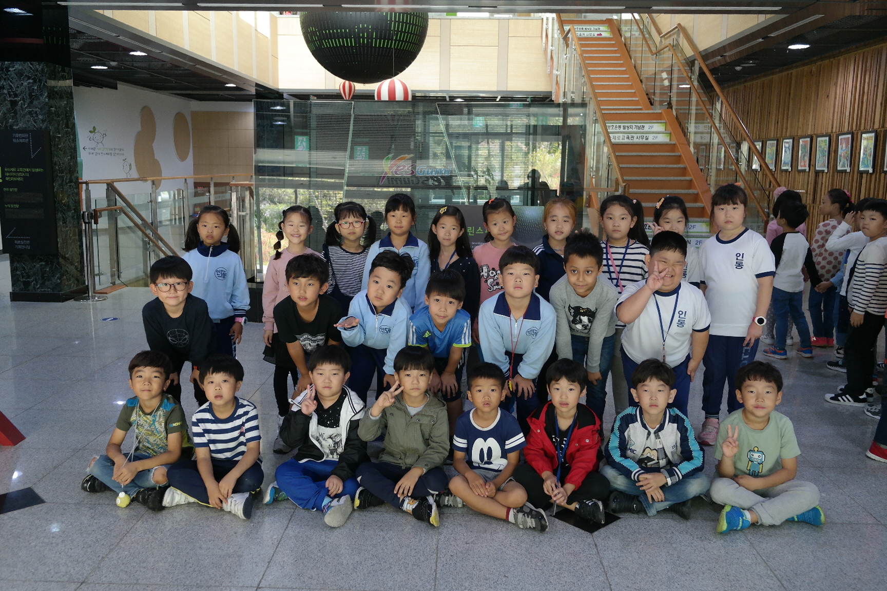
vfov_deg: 43.6
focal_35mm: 30
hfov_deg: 61.9
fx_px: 739
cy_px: 296
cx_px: 444
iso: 800
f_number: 3.5
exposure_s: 1/40
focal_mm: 20
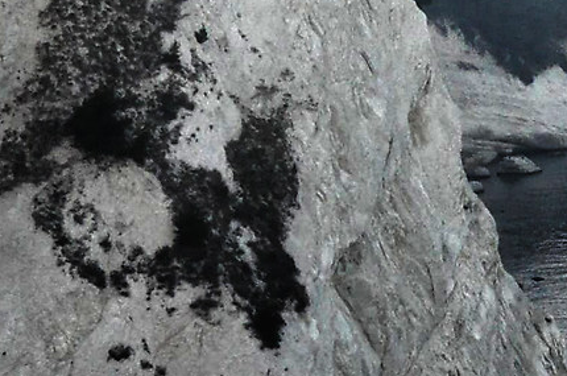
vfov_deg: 5.2
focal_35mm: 260
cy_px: -234
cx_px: 1327
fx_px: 4084
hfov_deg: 7.5
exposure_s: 1/640
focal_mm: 31
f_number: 5.6
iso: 1000
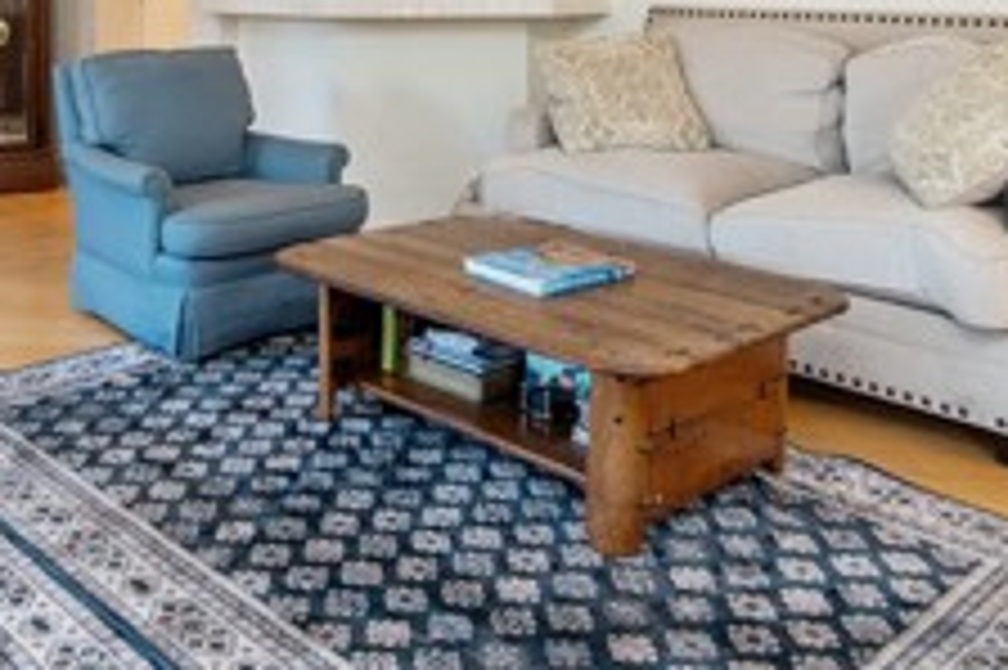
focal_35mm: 40
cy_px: -27
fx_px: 1119
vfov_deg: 30.6
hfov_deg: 46.5
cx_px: 238
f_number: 4
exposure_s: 1/60
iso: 900
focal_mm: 14
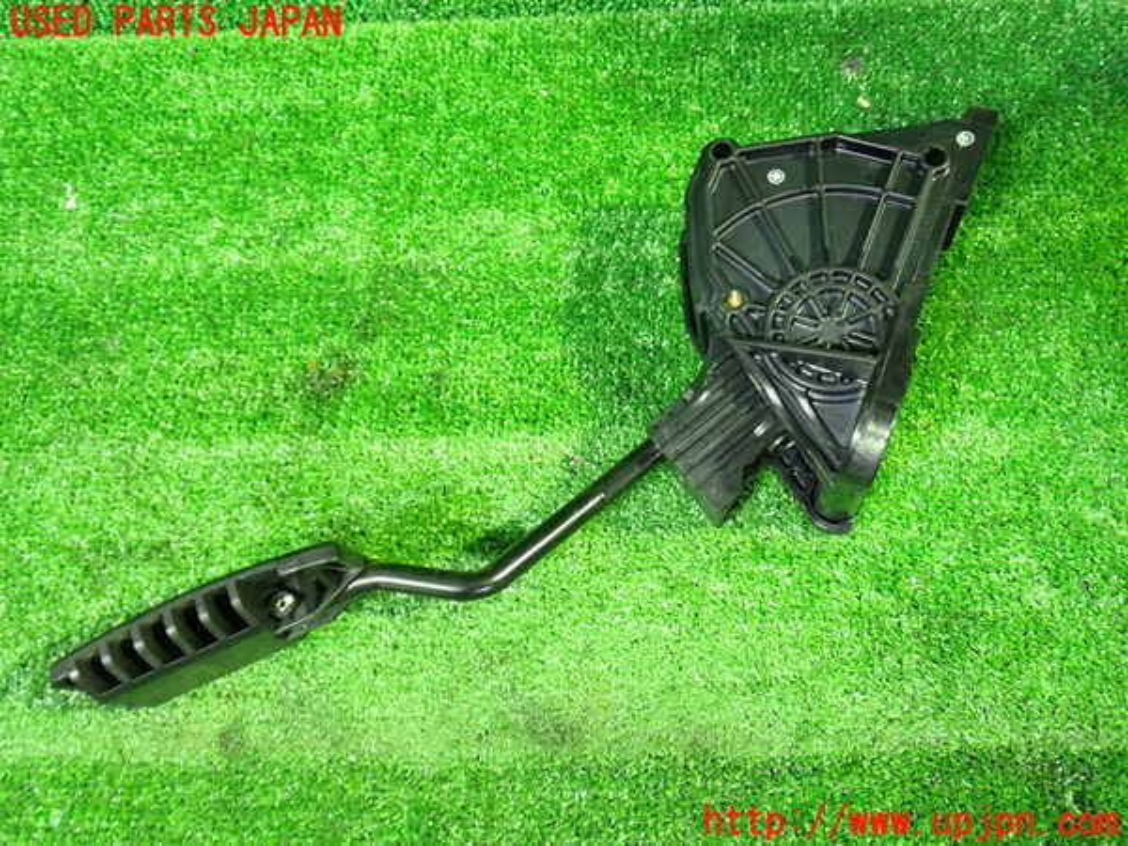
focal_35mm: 30
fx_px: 978
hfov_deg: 60.0
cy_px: 423
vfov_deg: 46.8
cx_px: 564
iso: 800
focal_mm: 5.4
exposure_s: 1/25
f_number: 2.3
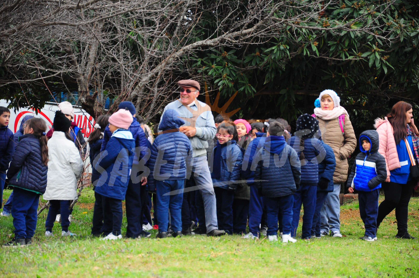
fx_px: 1831
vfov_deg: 8.7
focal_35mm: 158
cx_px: 210
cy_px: 139
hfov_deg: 13.1
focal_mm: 105
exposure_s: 1/400
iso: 1000
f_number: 5.6
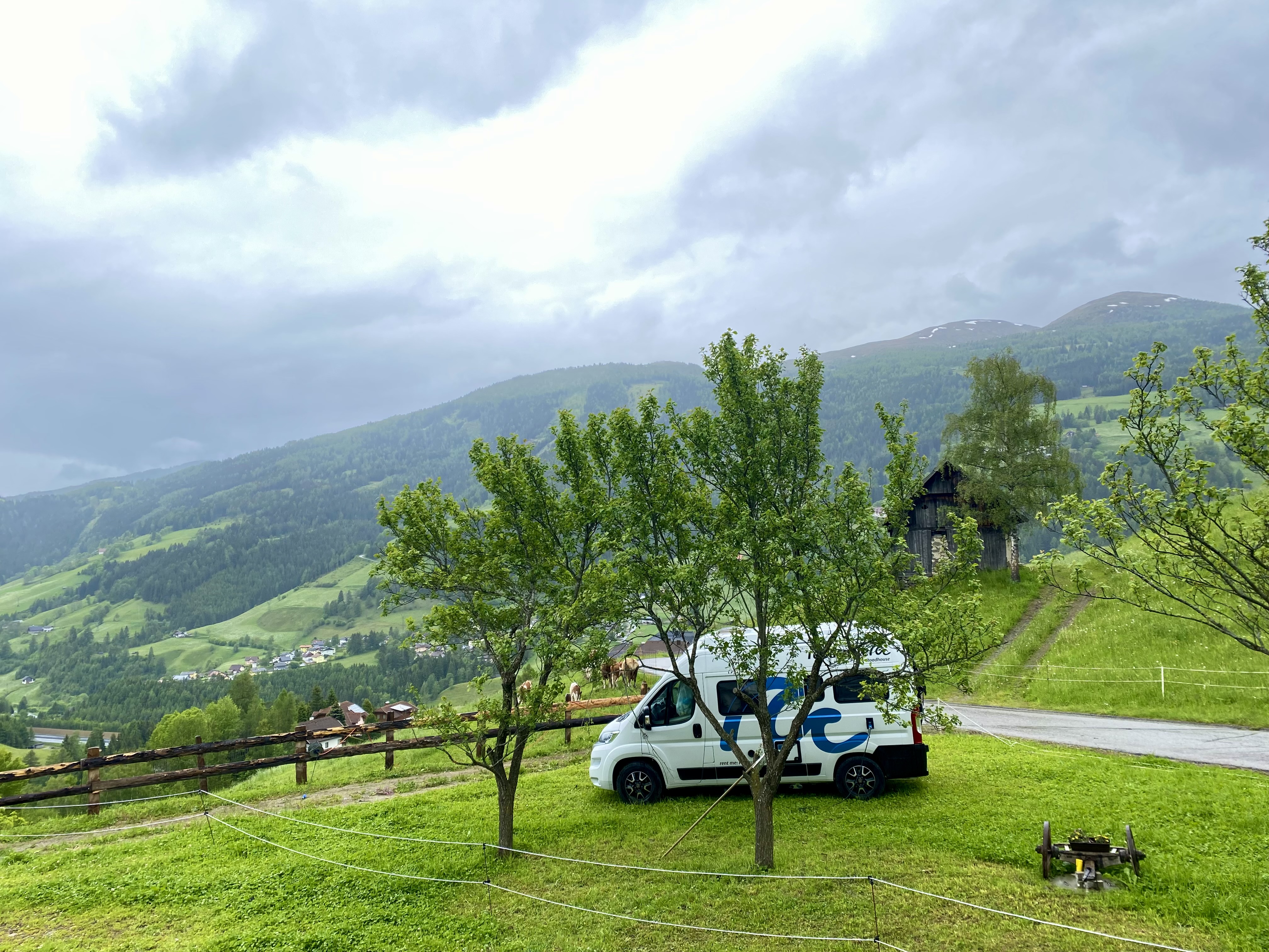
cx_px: 634
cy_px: 476
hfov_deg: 67.3
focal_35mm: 26
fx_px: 953
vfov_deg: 53.1
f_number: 1.8
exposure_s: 1/244
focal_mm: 4.25
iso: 32
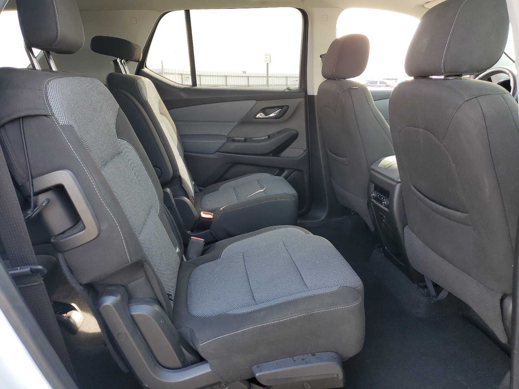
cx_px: 260
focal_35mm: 26
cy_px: 194
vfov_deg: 53.1
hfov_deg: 67.3
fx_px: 390
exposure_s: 1/120
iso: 53
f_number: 1.5
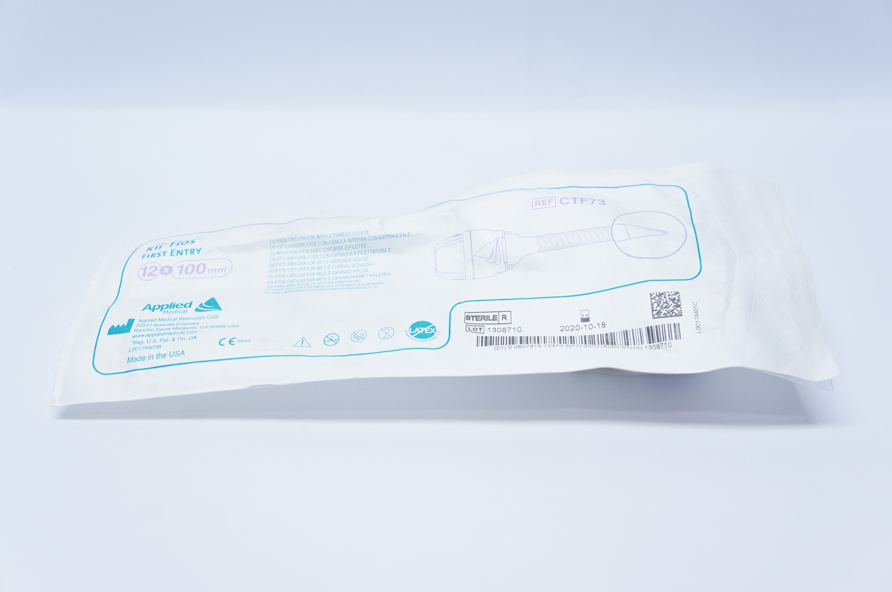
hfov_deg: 43.6
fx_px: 1114
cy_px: 296
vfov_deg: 29.8
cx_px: 446
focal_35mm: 45
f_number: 6.3
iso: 800
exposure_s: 1/60
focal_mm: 30
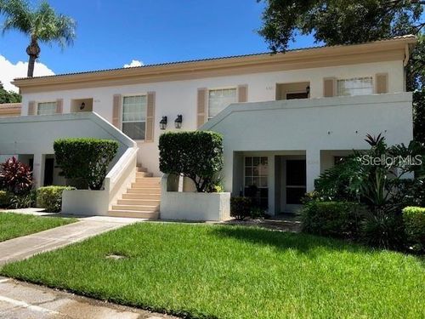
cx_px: 212
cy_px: 160
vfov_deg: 49.7
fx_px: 344
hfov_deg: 63.4
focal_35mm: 28
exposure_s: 1/1116
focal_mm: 4
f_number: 1.8
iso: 20
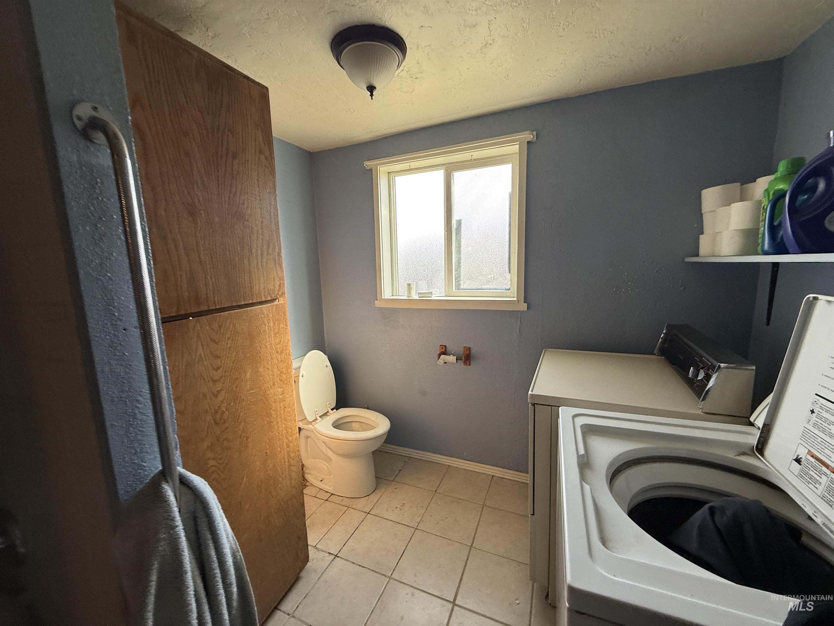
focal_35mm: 14
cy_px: 313
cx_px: 417
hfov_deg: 102.1
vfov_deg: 85.7
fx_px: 337
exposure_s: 1/99
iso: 80
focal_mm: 2.22
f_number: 2.2
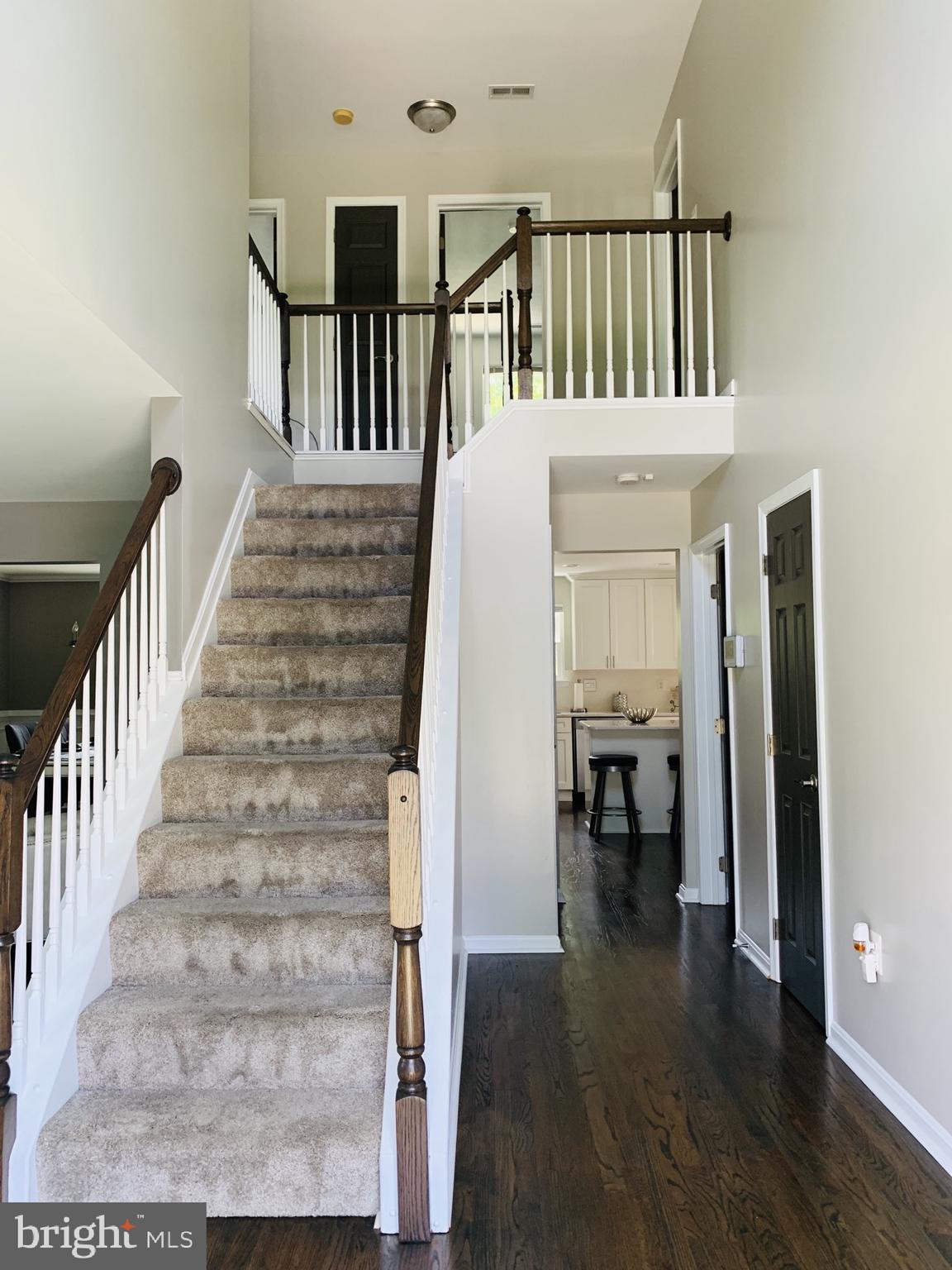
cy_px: 635
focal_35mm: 26
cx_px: 476
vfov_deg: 67.3
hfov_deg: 53.1
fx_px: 953
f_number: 1.8
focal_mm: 4.25
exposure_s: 1/115
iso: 100
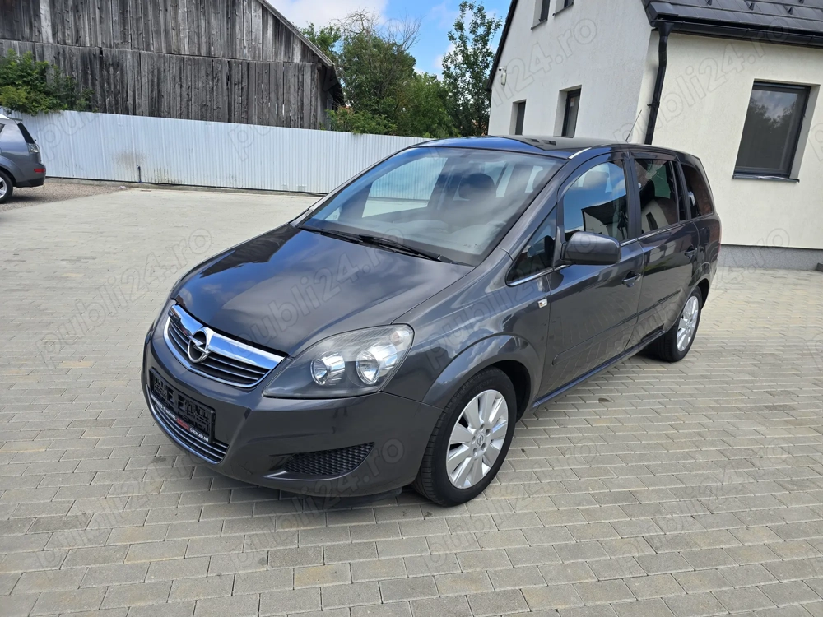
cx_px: 412
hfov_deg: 73.9
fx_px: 547
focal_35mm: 23
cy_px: 308
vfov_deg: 58.9
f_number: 1.7
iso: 12
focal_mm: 6.3
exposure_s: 1/404
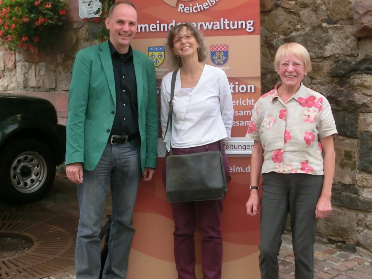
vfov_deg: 21.3
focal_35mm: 69
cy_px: 140
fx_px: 742
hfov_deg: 28.2
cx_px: 186
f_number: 12.1
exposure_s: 1/60
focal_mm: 12.29
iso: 400
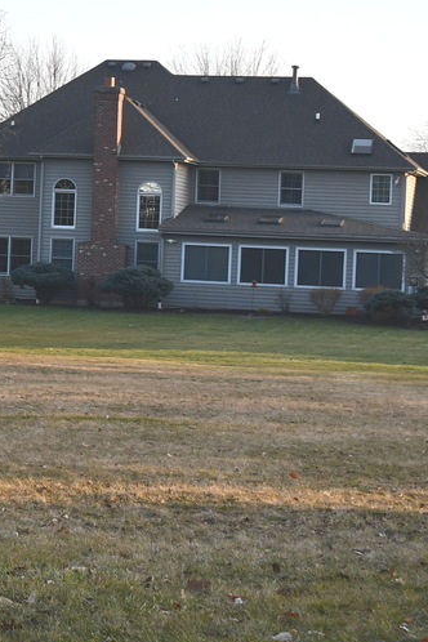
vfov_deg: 14.6
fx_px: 2496
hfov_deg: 9.0
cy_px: 192
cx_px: -549
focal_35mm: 140
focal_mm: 29
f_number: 6.3
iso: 200
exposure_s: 1/250
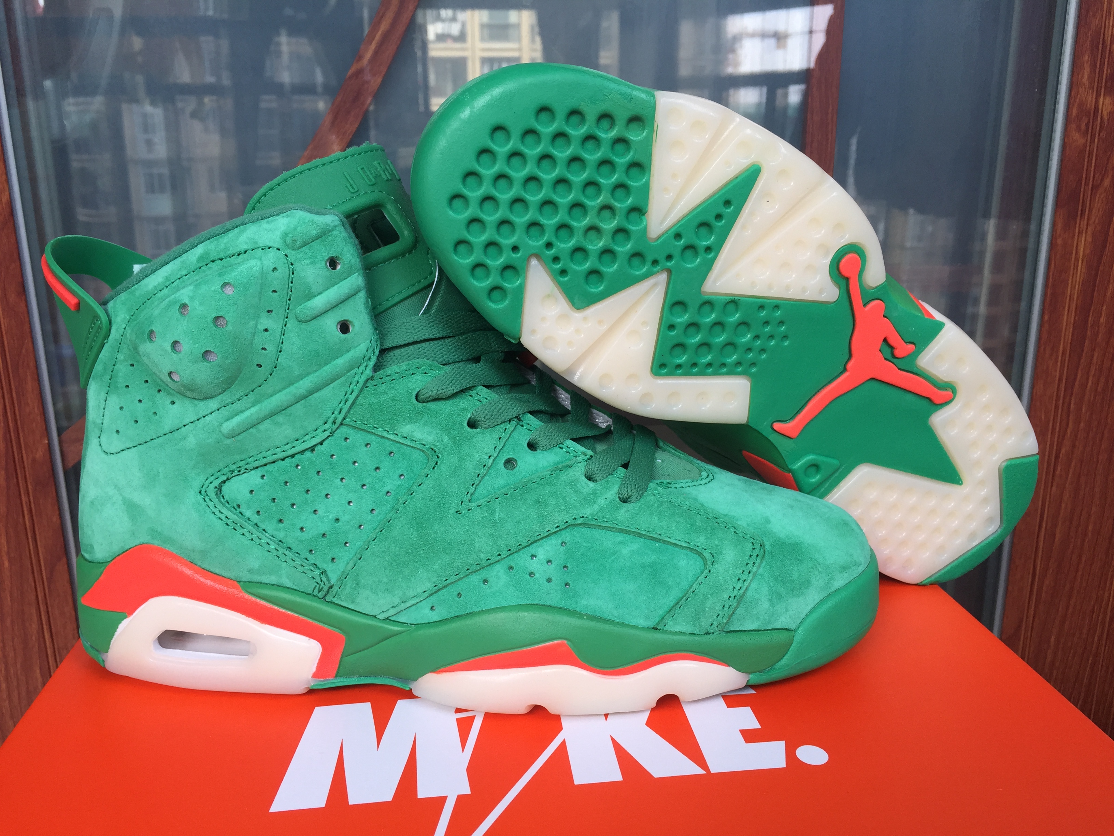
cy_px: 418
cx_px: 557
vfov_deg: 48.2
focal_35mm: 29
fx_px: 933
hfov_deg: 61.7
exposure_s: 1/120
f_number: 2.2
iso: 32
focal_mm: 4.15
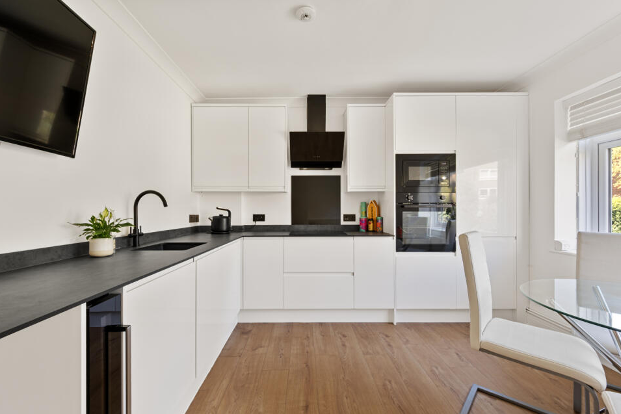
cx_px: 304
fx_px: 259
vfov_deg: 77.3
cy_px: 215
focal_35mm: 15
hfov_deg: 100.4
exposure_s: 1
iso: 200
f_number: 16
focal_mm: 14
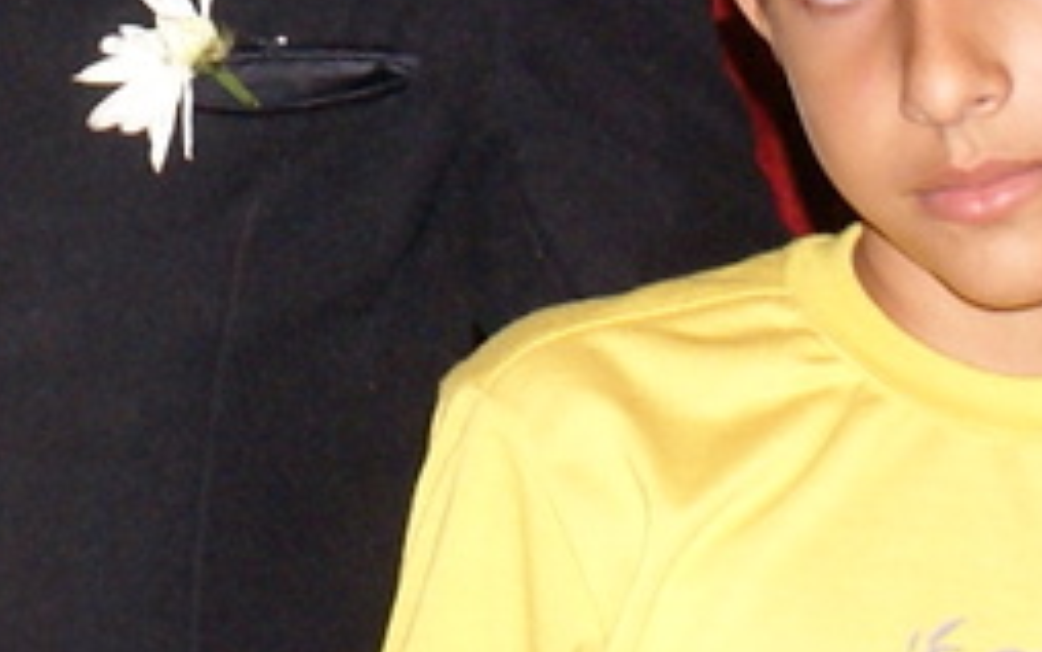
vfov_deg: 5.1
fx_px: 7301
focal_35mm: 257
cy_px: -328
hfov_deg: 8.1
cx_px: -90
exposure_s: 1/60
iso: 400
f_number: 5.6
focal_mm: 22
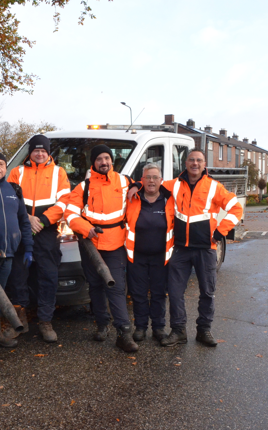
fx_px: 491
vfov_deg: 47.2
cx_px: 59
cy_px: 213
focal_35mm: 42
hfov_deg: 29.9
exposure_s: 1/250
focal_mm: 18
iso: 2000
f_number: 13
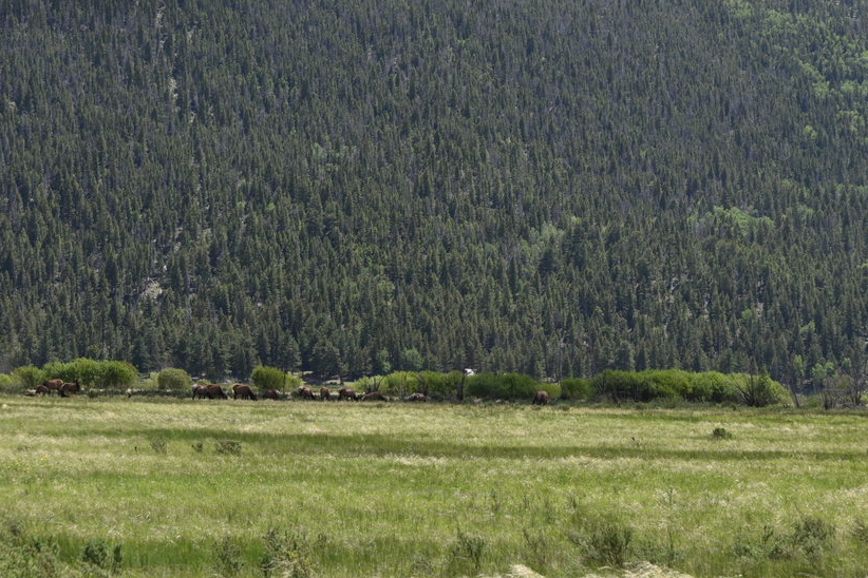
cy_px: 178
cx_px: 656
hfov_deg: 18.6
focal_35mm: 109
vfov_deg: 12.5
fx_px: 2628
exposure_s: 1/250
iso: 100
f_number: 8
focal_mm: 70
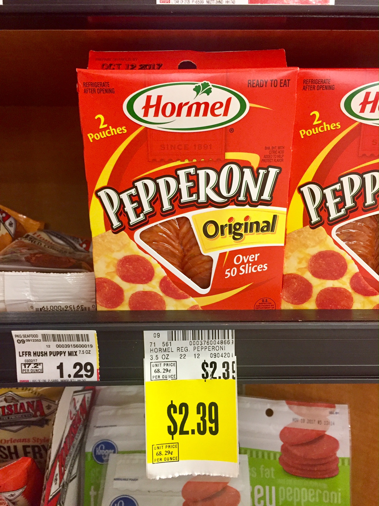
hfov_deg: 48.2
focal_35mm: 29
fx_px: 423
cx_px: 190
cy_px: 253
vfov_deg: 61.7
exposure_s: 1/30
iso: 160
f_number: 2.2
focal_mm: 4.15
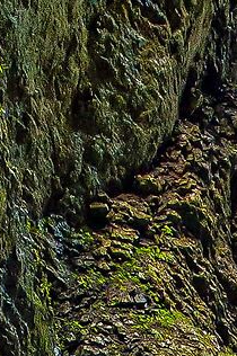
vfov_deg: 7.4
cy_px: 792
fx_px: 2632
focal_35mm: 266
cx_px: 383
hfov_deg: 5.1
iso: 1000
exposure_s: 1/160
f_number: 4.5
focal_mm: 35
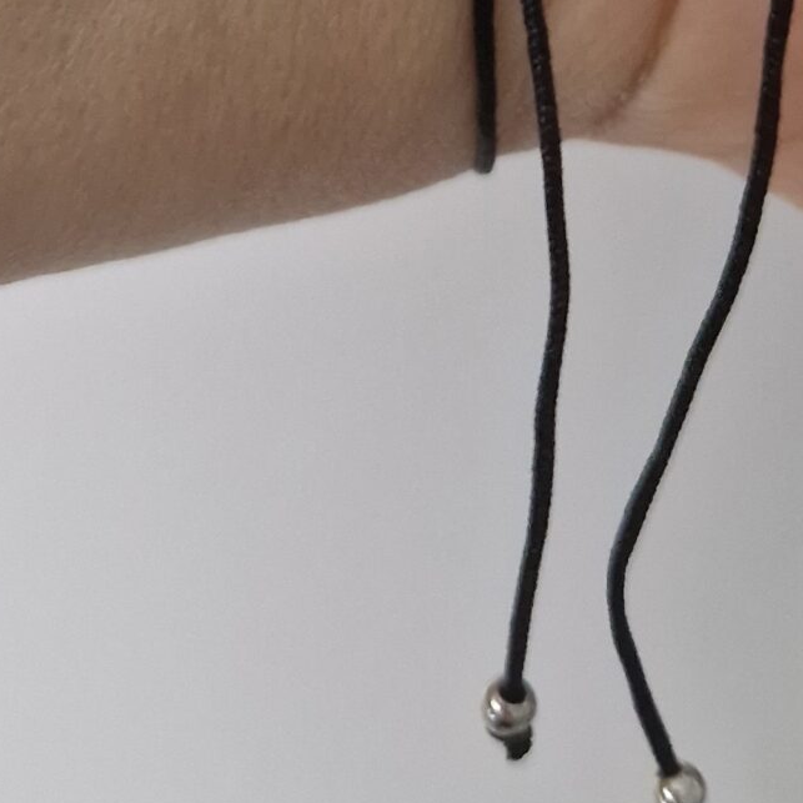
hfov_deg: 21.4
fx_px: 2126
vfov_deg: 20.2
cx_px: 323
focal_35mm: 81
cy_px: -120
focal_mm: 5.4
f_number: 1.8
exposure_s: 1/100
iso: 64
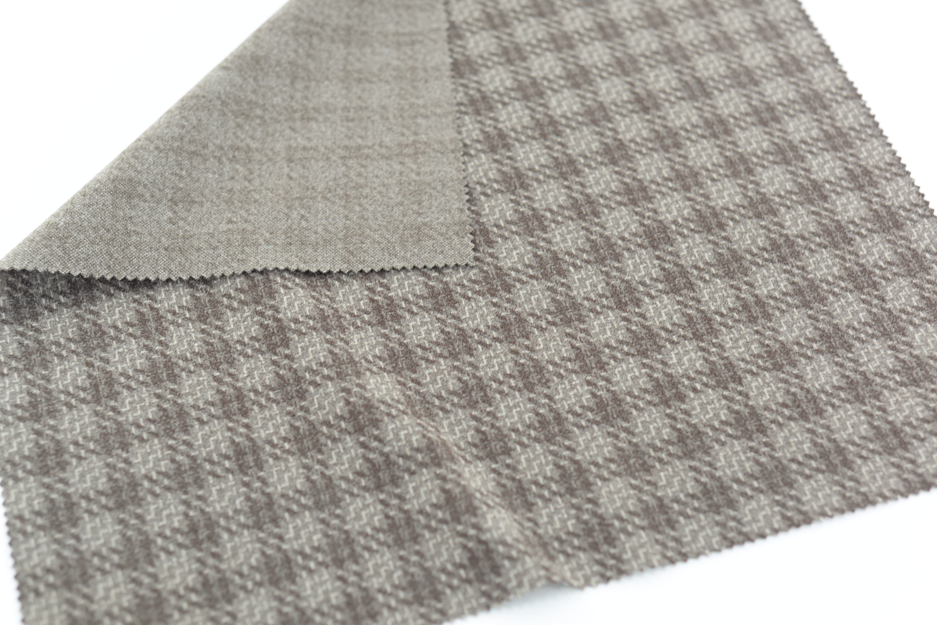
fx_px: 1302
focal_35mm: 50
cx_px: 468
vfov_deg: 27.0
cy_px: 312
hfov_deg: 39.6
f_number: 3.5
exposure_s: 1/80
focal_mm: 50
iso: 100
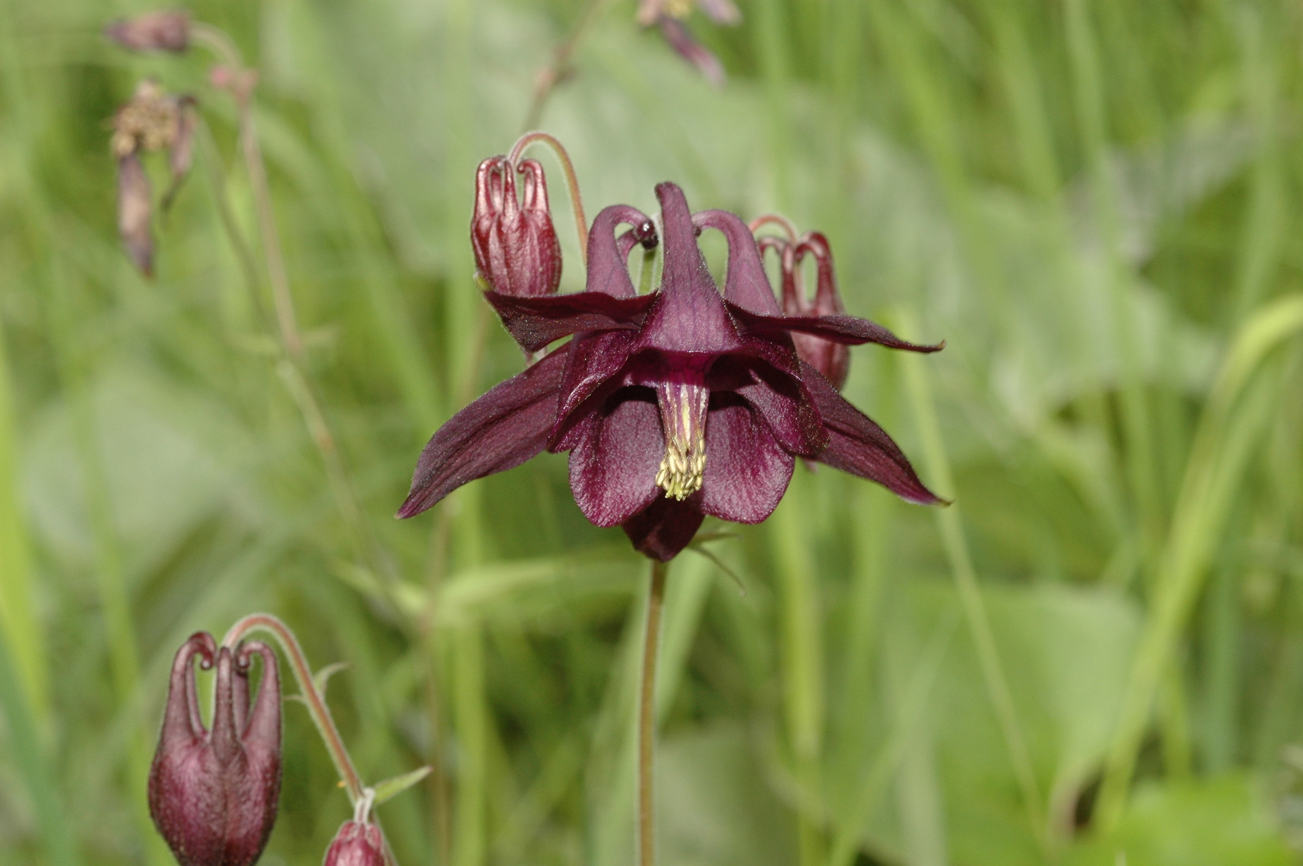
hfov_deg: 22.6
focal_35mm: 90
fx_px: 3254
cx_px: 652
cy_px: 433
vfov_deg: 15.2
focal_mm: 60
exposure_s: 1/60
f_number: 16
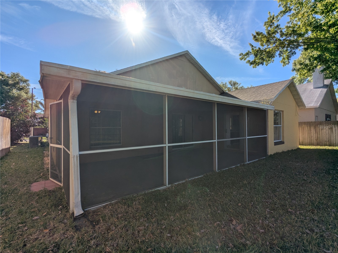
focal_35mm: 16
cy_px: 126
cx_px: 169
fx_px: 156
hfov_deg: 94.5
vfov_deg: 78.1
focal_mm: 2.35
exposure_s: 1/3448
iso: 34
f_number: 2.2
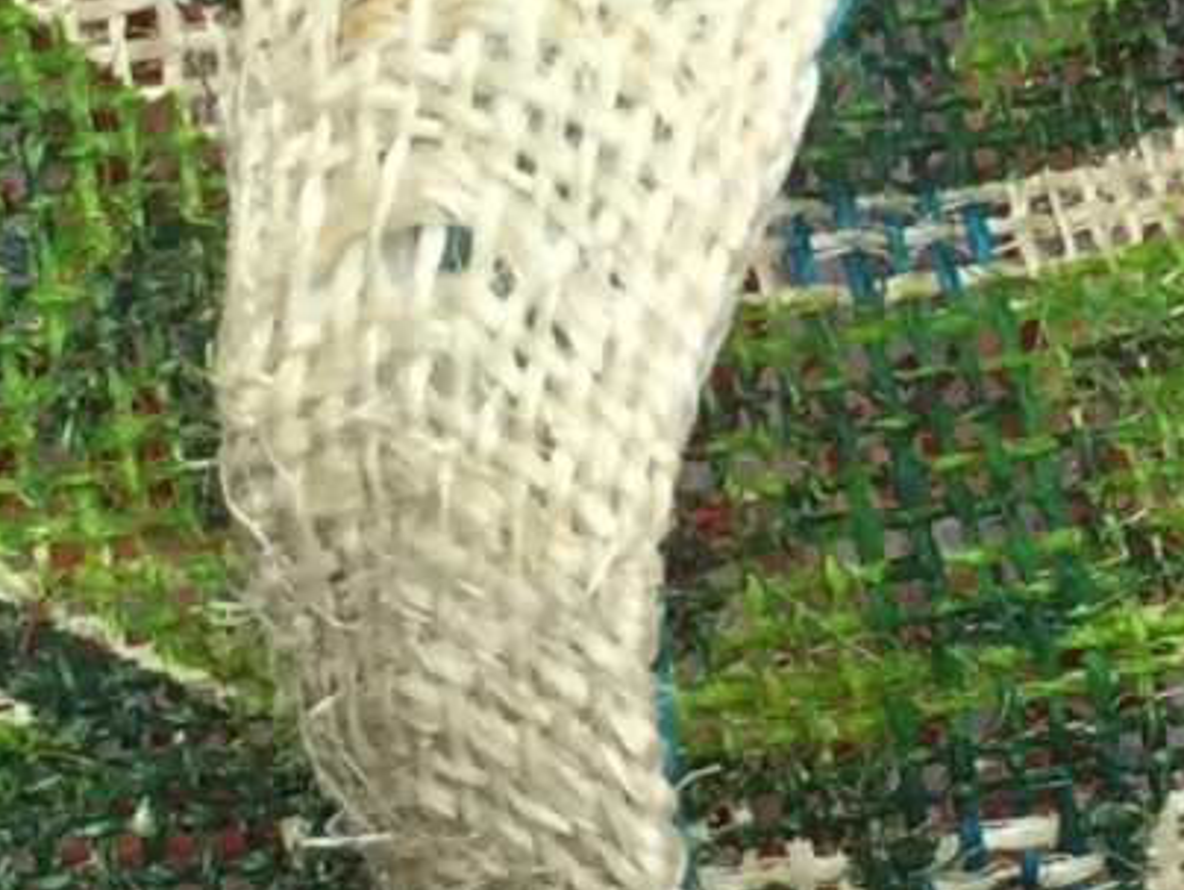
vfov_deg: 8.1
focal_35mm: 184
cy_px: 226
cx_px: 837
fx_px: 6299
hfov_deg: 10.7
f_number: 2.2
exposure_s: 1/40
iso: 32
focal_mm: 4.15
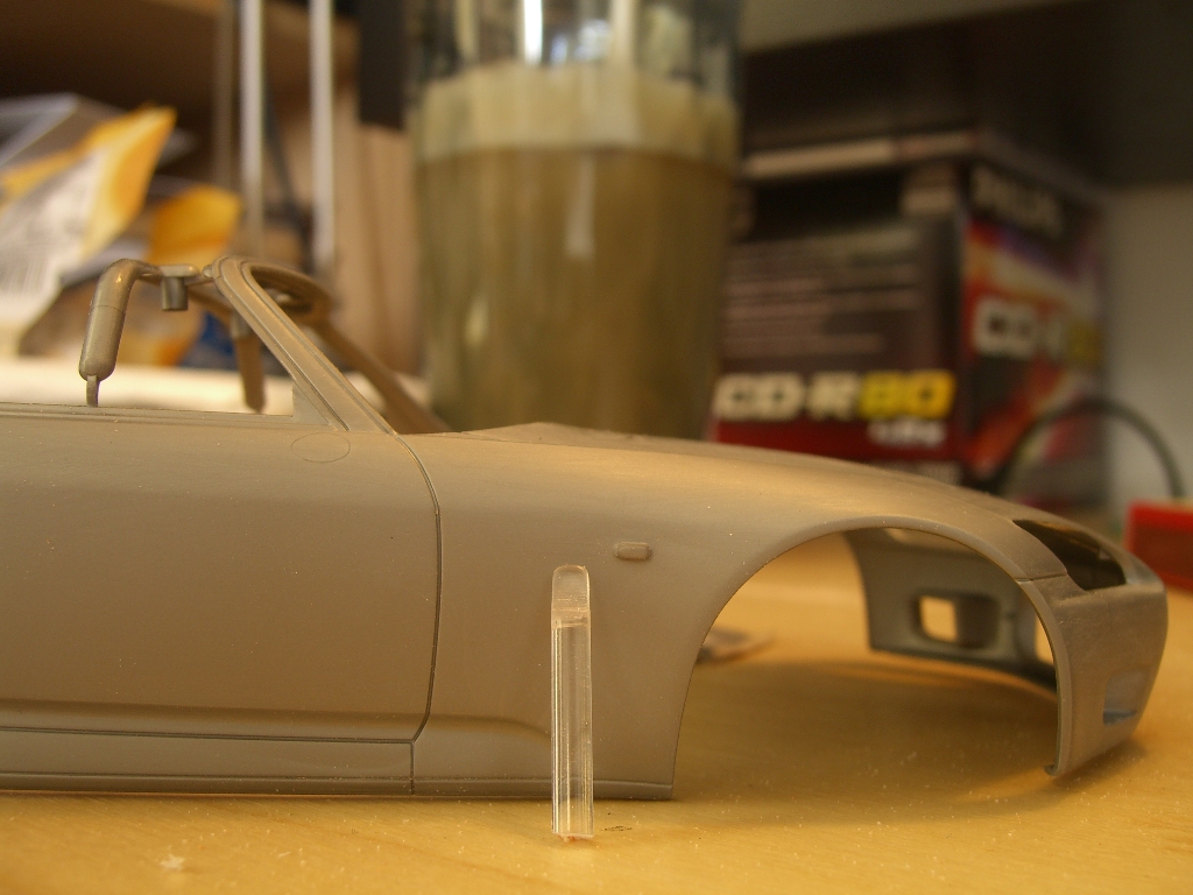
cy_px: 448
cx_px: 596
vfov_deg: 37.7
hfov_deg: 49.0
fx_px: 1310
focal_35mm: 38
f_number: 8
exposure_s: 10
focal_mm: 7.9
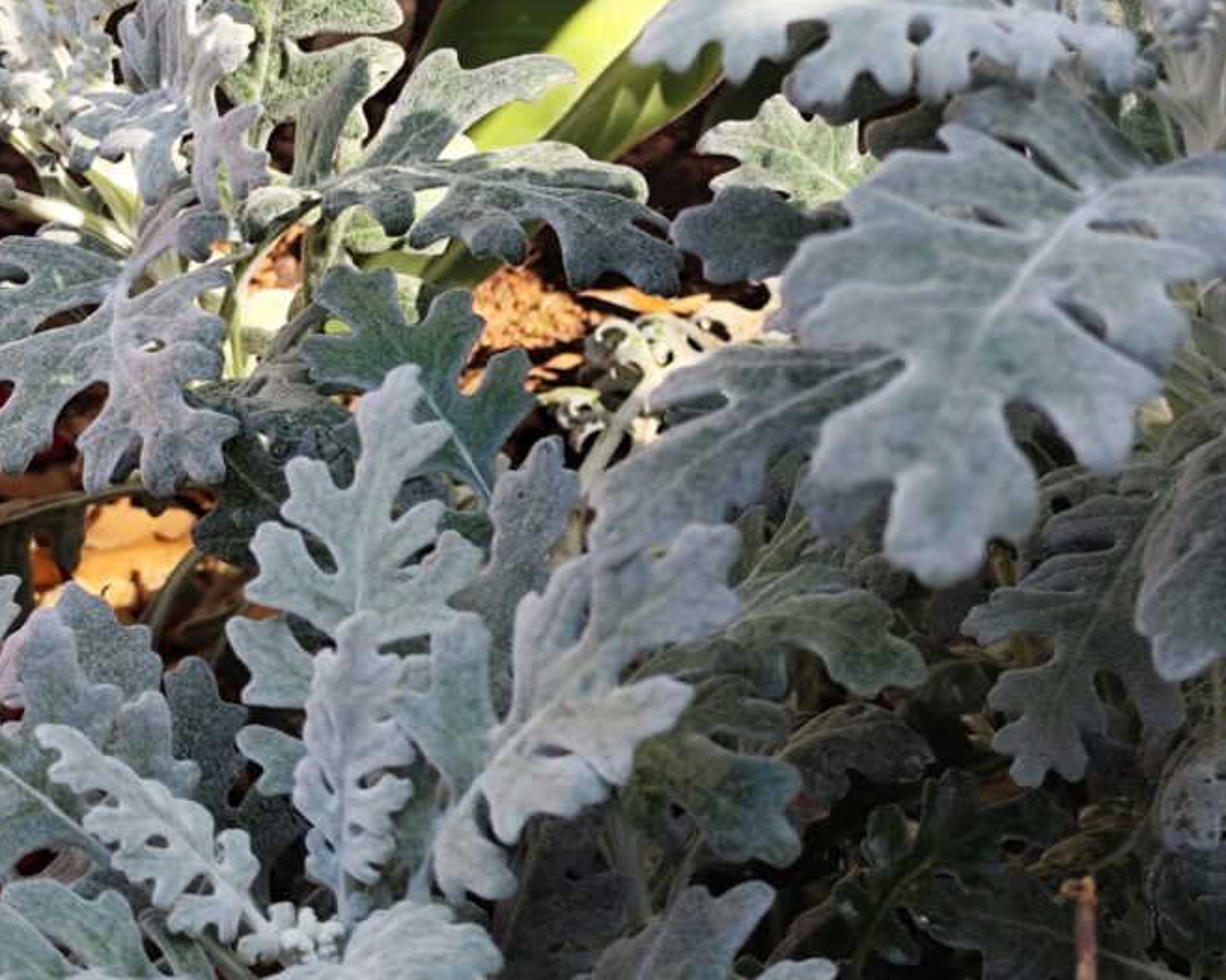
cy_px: 293
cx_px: 651
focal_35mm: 70
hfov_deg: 27.1
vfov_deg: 21.7
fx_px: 2539
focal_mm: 6.19
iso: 50
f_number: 1.65
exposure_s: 1/245
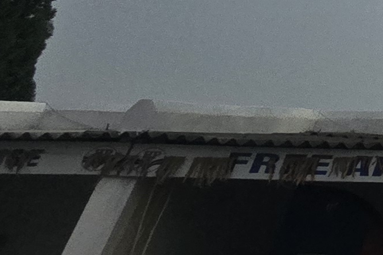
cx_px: 1093
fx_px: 861
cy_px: -342
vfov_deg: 13.1
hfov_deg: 12.3
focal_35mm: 81
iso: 100
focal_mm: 2.2
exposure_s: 1/100
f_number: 2.2
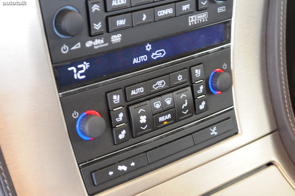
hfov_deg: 29.3
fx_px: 565
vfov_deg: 19.7
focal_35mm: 69
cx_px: 148
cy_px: 98
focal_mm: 46
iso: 2000
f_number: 5.3
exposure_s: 1/13
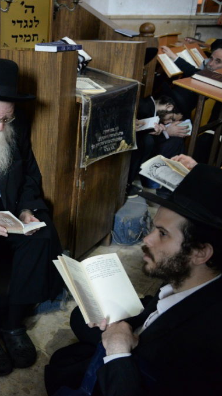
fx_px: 398
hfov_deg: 27.4
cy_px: 197
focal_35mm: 38
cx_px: -45
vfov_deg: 52.8
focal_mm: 24
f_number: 4
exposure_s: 1/50
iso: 4000
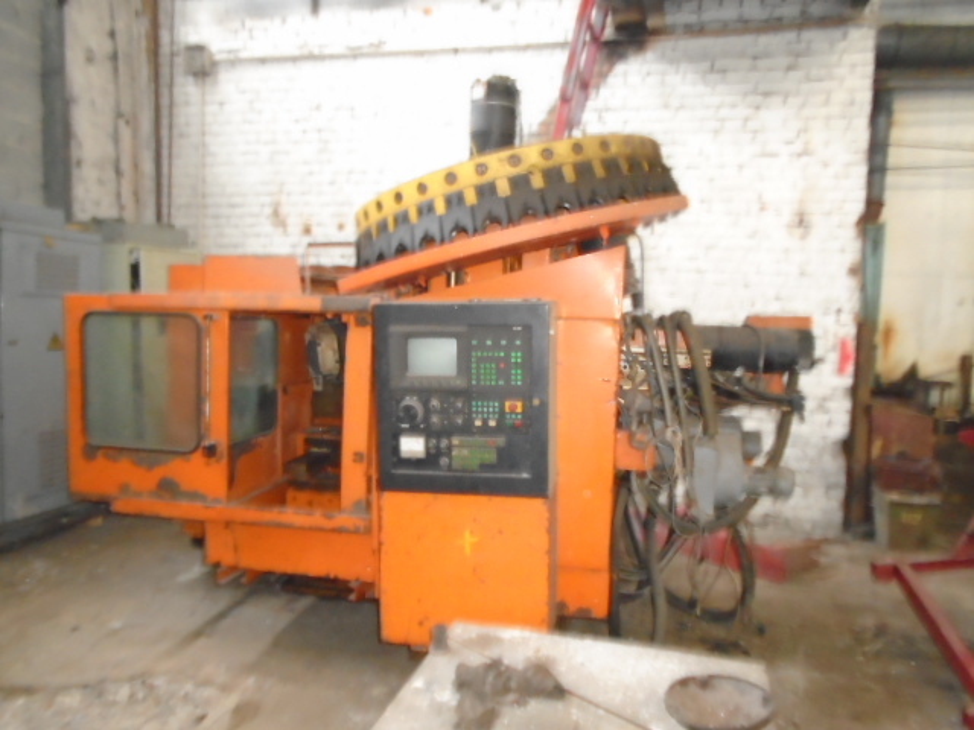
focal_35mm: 26
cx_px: 487
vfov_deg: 53.1
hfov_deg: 67.3
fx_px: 732
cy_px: 365
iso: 800
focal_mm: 4.6
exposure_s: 1/4
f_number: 3.2
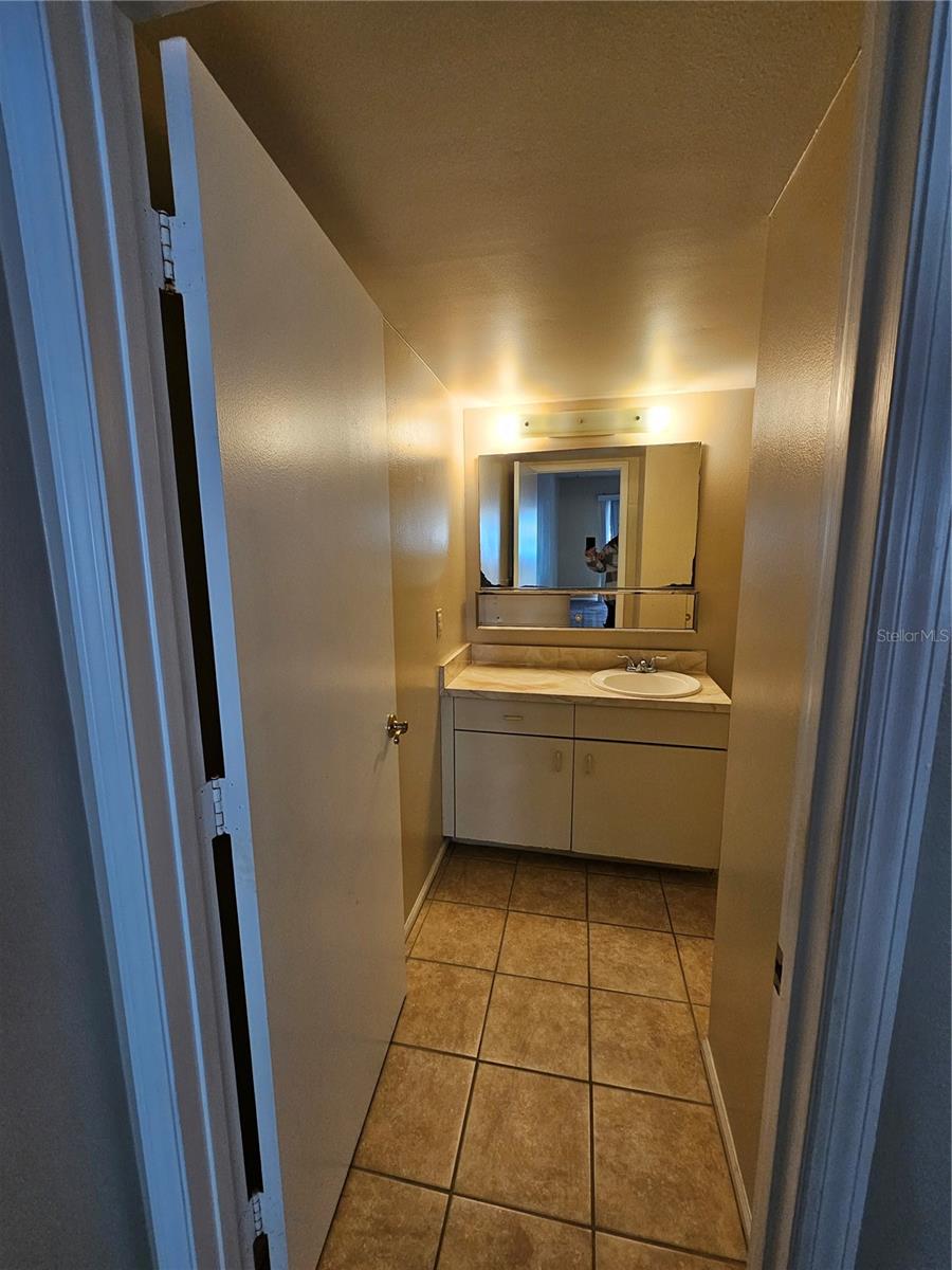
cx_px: 476
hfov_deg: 89.9
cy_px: 635
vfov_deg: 106.2
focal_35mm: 13
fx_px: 477
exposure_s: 1/60
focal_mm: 2.2
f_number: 2.2
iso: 250
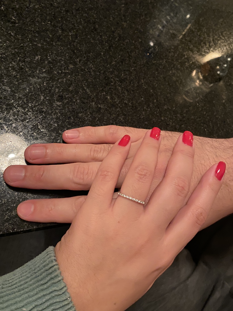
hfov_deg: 53.1
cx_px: 116
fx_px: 233
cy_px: 156
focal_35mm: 26
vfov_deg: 67.3
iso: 400
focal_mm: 4.25
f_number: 1.8
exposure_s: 1/12
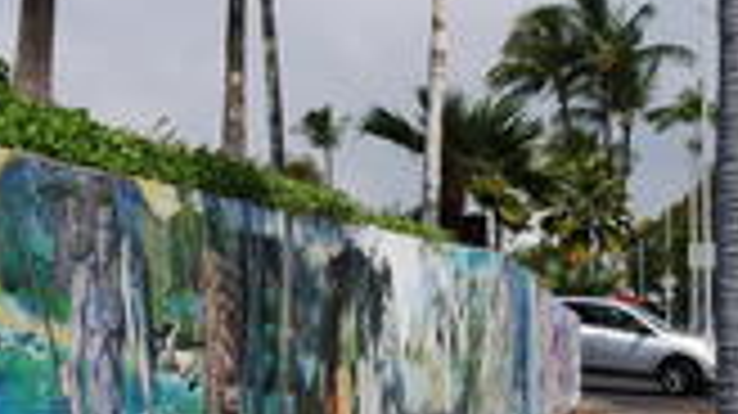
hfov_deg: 23.1
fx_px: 1760
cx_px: 76
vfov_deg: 13.3
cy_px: 364
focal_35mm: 90
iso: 200
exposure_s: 1/500
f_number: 10
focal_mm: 15
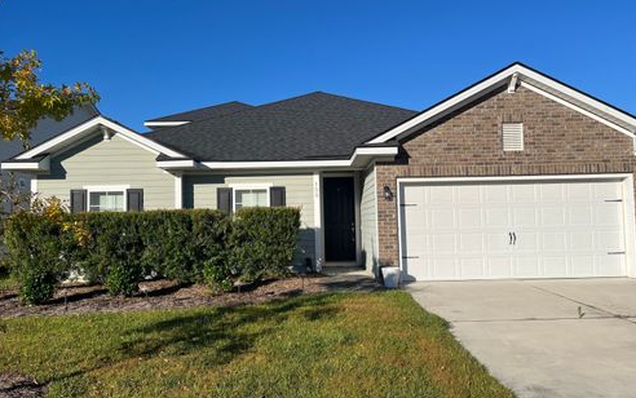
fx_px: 486
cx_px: 319
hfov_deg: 66.4
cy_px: 197
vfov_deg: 44.6
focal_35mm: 28
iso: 50
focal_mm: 5.1
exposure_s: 1/5319
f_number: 1.6
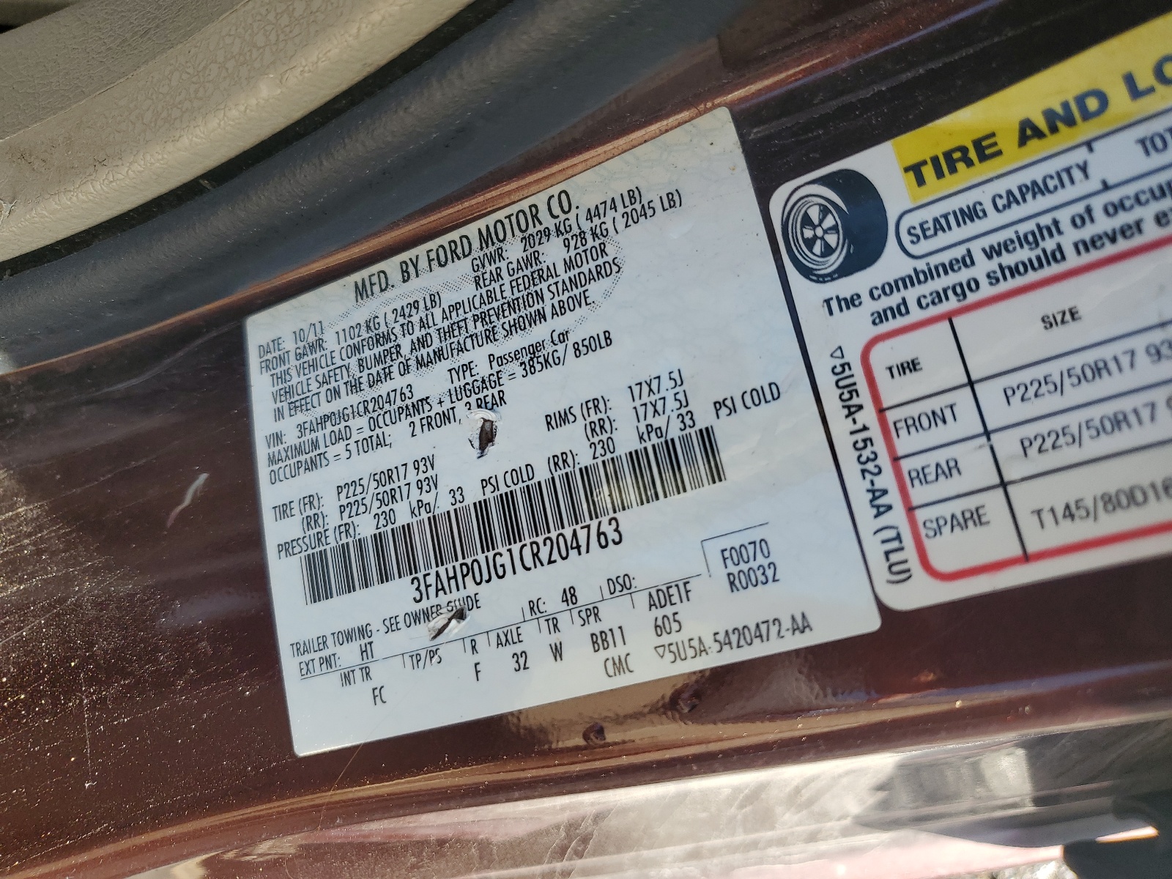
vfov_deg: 53.1
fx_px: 880
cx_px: 586
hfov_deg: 67.3
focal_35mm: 26
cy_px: 440
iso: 50
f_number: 1.5
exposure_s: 1/385
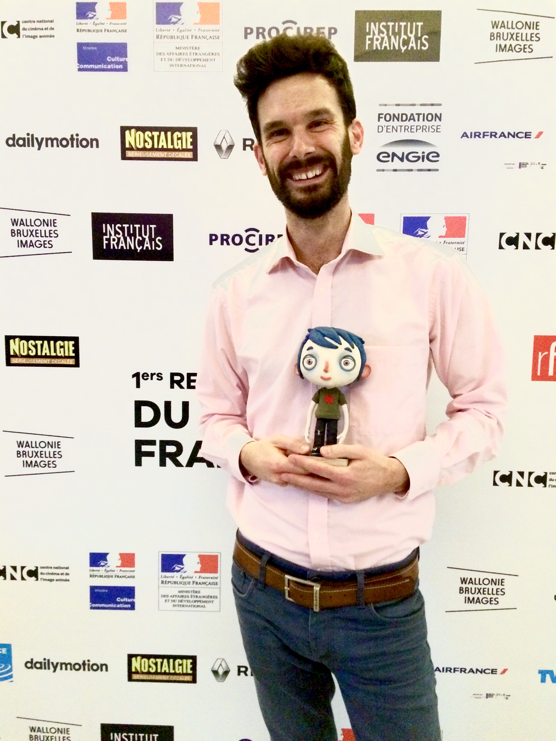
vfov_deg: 61.7
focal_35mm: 29
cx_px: 278
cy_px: 370
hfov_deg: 48.2
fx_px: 621
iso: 640
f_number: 2.2
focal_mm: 4.15
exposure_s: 1/17
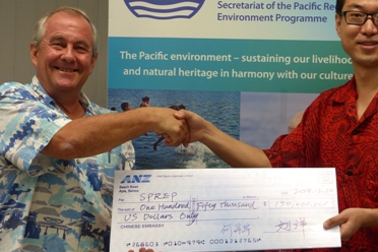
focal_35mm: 104
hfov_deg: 19.6
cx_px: 201
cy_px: 113
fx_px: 1092
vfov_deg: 13.2
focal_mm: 15
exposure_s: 1/60
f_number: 2.8
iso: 160
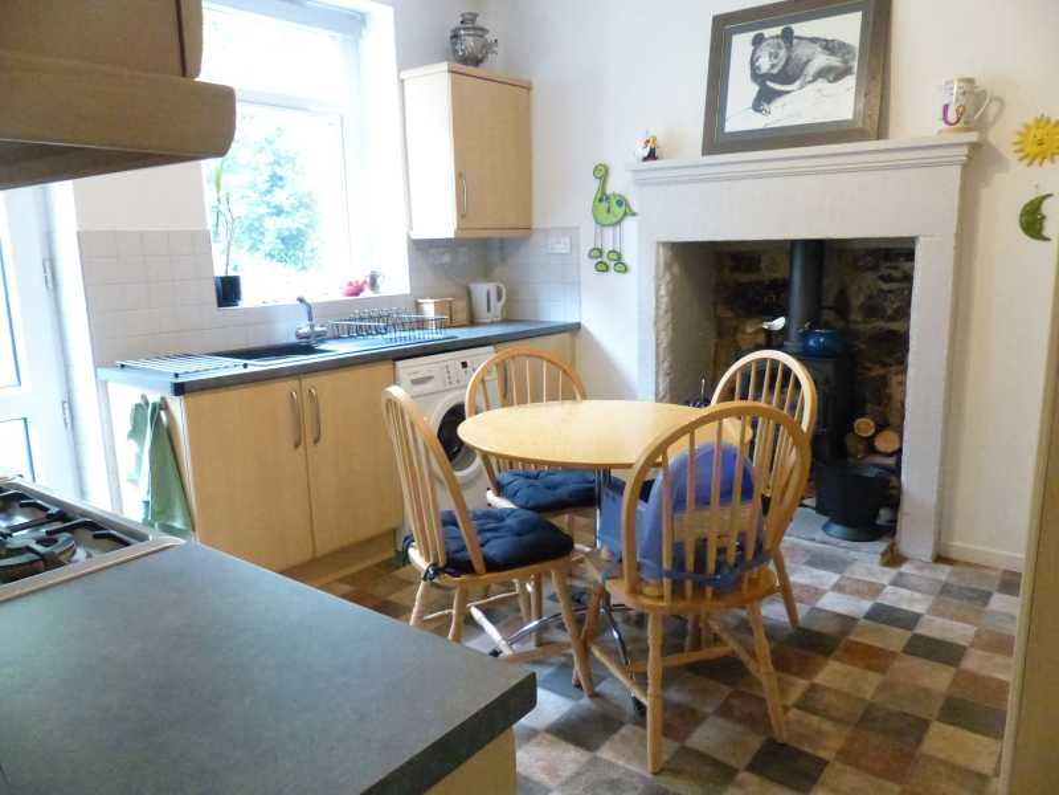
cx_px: 530
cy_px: 398
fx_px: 765
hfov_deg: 69.4
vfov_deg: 54.9
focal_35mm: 25
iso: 1600
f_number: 2.8
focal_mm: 4.5
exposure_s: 1/80
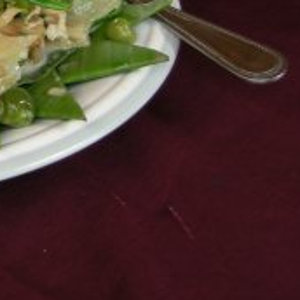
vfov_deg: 10.9
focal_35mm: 158
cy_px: -30
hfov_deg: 10.7
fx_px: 1549
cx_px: -124
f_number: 3.1
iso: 64
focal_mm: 10.1
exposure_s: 1/37.3
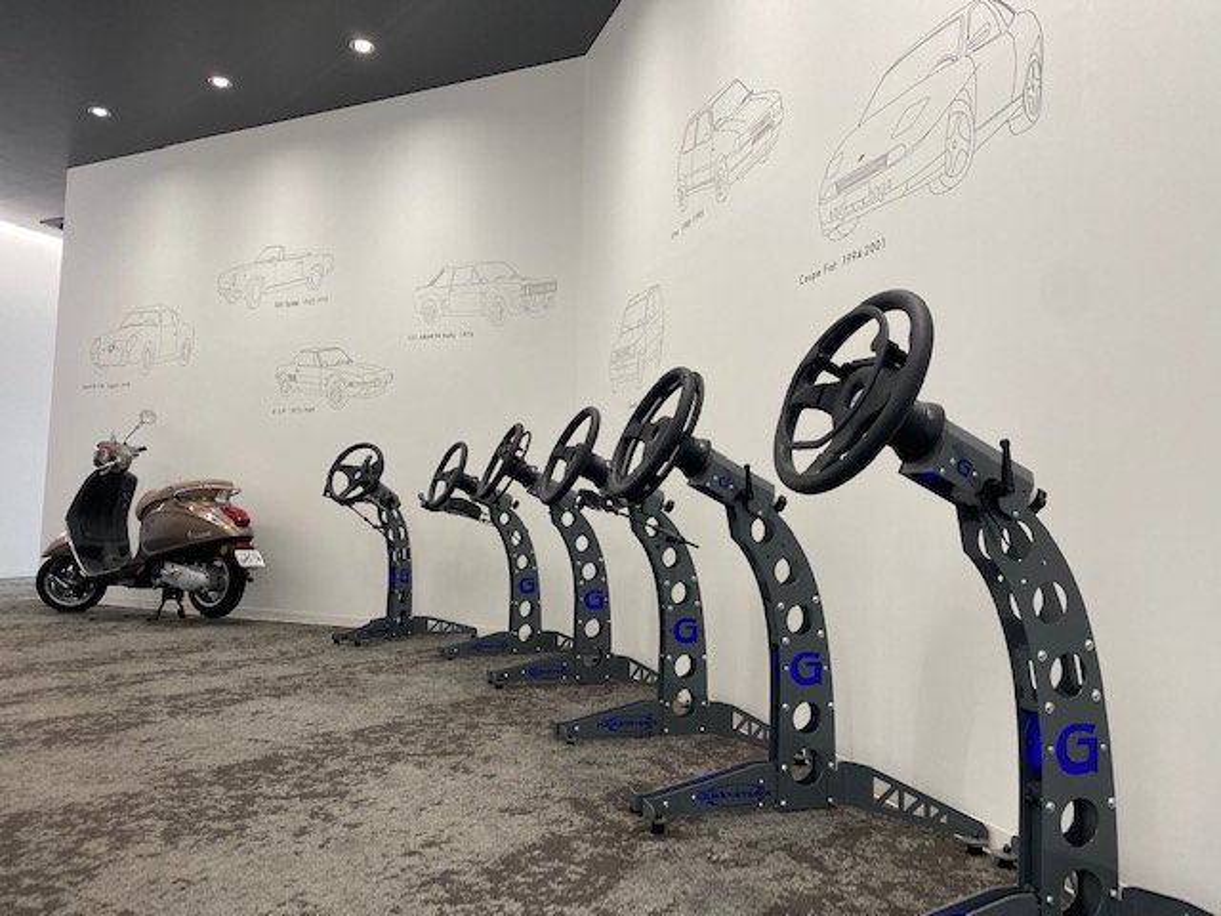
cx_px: 610
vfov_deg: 53.1
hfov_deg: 67.3
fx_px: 917
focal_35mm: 26
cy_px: 458
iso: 100
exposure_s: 1/121
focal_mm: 4.25
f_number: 1.8
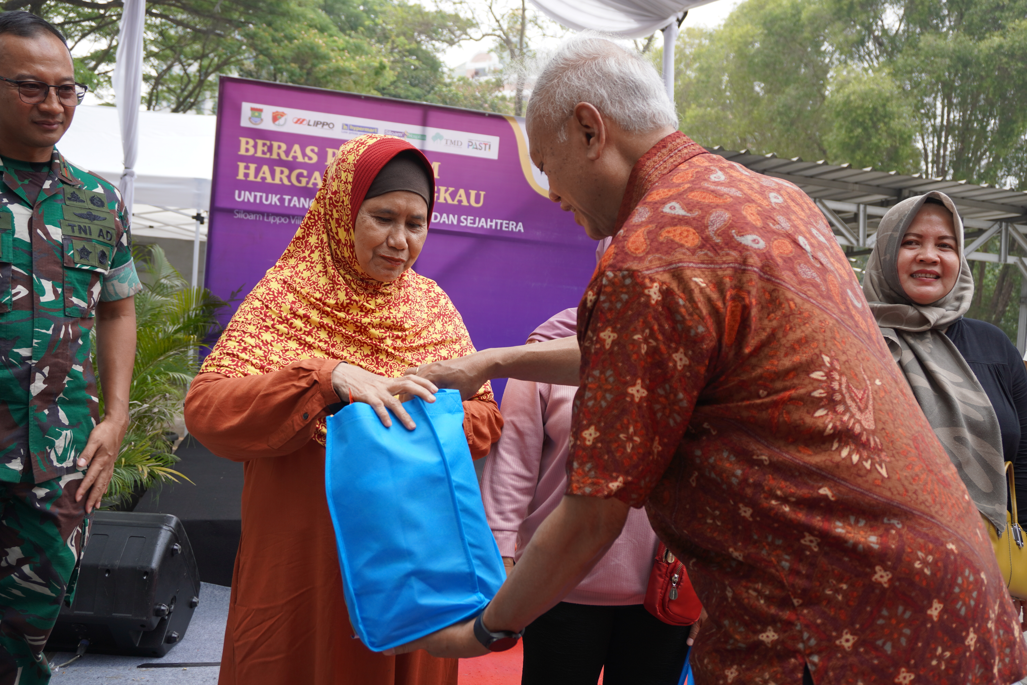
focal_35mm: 32
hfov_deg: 59.5
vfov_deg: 41.7
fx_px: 899
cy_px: 342
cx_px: 514
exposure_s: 1/200
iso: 100
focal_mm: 21
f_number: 4
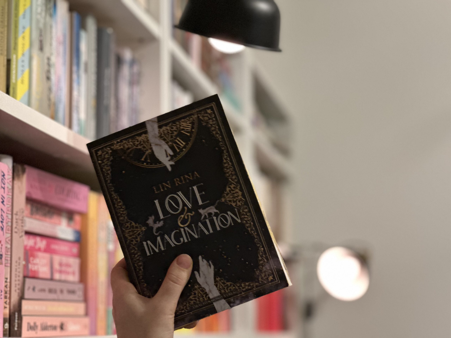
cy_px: 169
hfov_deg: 25.3
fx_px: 1003
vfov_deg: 19.1
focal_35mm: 77
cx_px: 226
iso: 400
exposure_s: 1/17
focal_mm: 9
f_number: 2.8
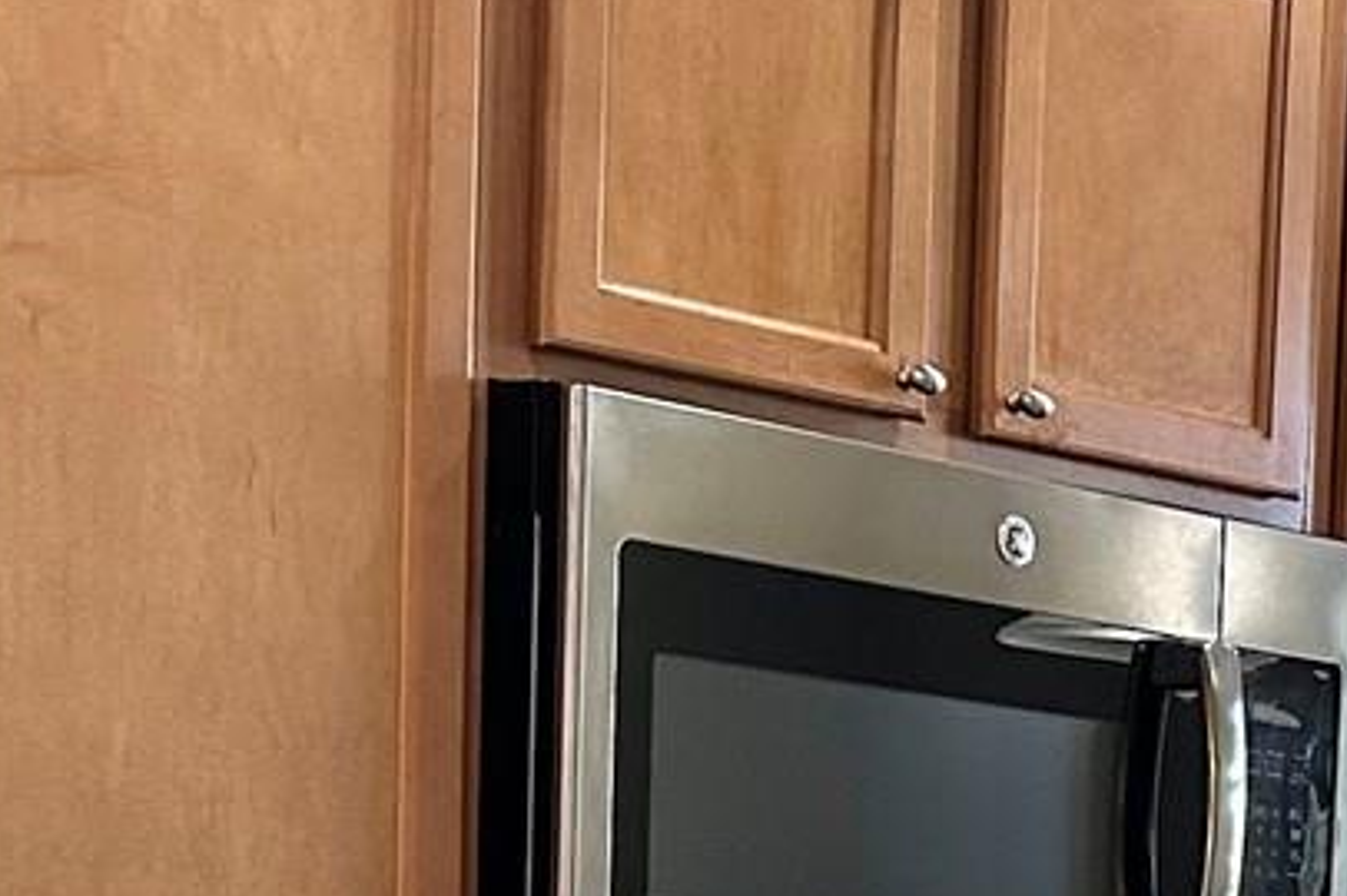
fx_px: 4711
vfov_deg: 10.1
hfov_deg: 15.3
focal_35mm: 126
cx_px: 1871
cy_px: 1732
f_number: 1.78
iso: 200
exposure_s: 1/120
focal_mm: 6.86
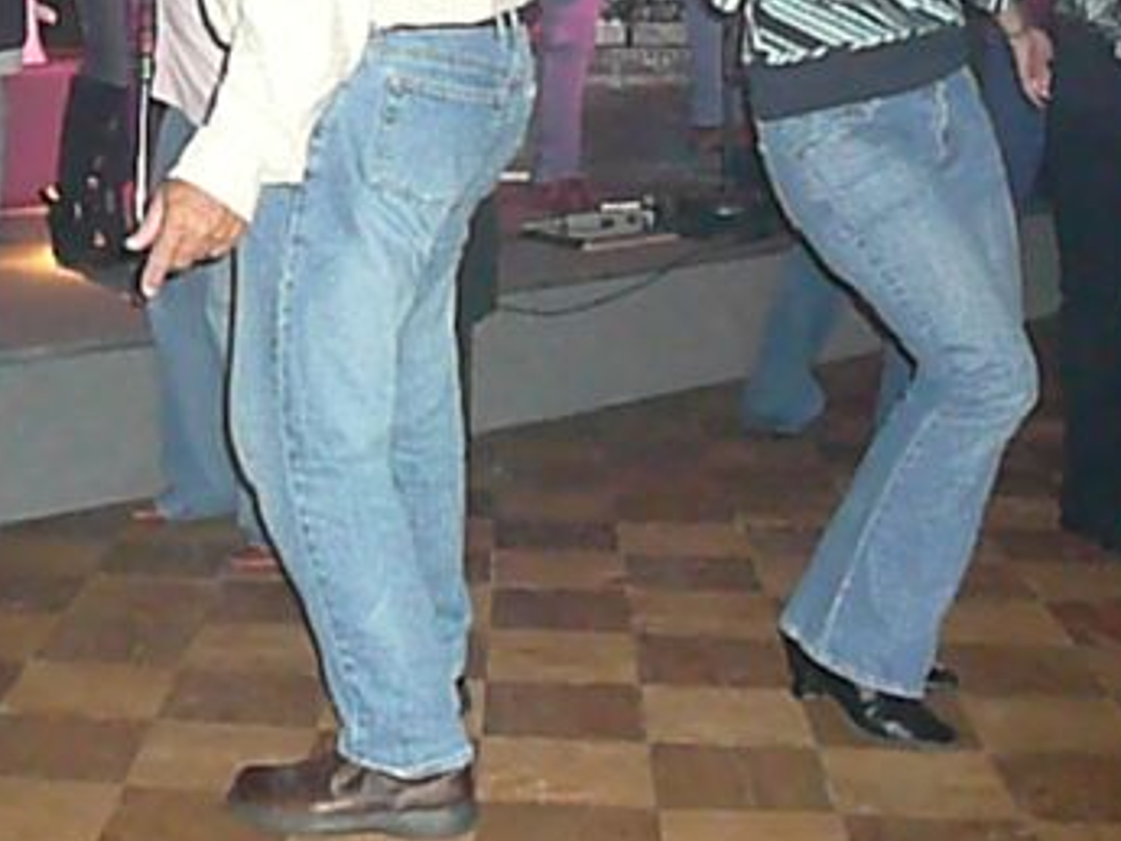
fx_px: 2138
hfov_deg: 29.0
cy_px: 91
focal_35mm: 66
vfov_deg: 21.8
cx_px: 299
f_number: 2.8
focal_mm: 5.2
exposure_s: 1/30
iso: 1000
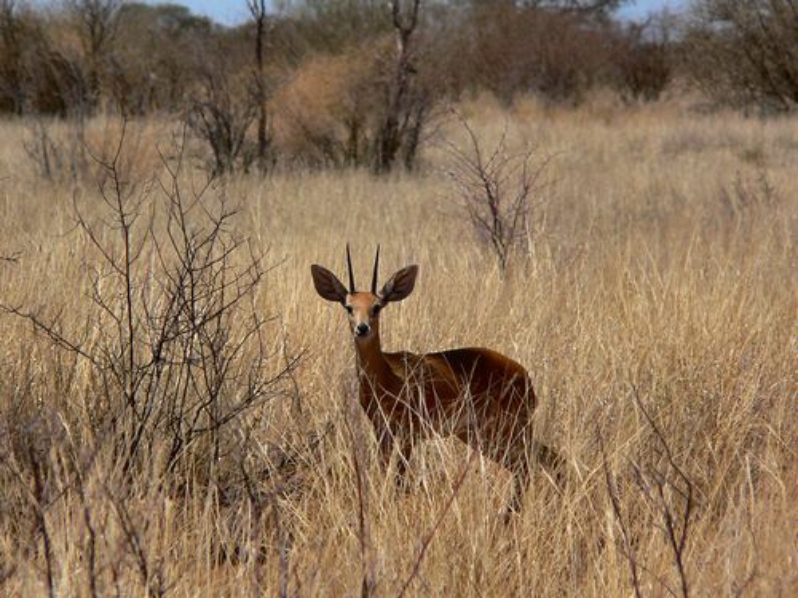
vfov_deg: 3.4
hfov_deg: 4.6
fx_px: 9959
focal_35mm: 432
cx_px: 399
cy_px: 299
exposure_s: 1/800
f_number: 5.6
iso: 80
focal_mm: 72
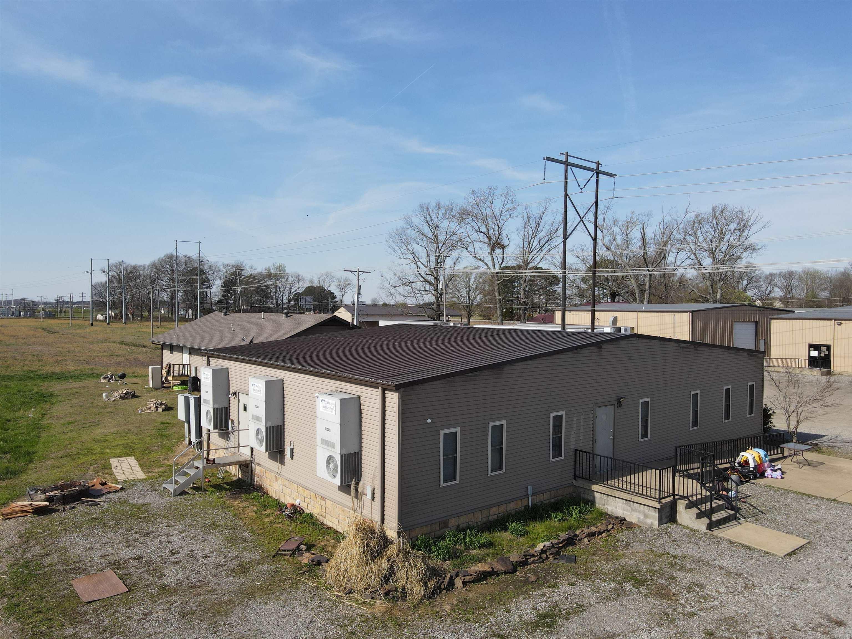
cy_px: 320
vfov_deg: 56.8
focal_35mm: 24
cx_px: 426
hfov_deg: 71.6
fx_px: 591
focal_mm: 4.5
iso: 100
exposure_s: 1/640
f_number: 2.8
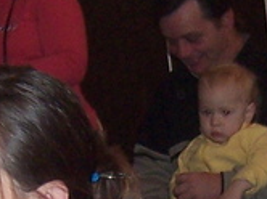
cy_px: 348
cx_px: 211
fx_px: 1571
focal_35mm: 204
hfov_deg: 9.7
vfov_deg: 7.1
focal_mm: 5.5
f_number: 2.8
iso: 140
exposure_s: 1/60
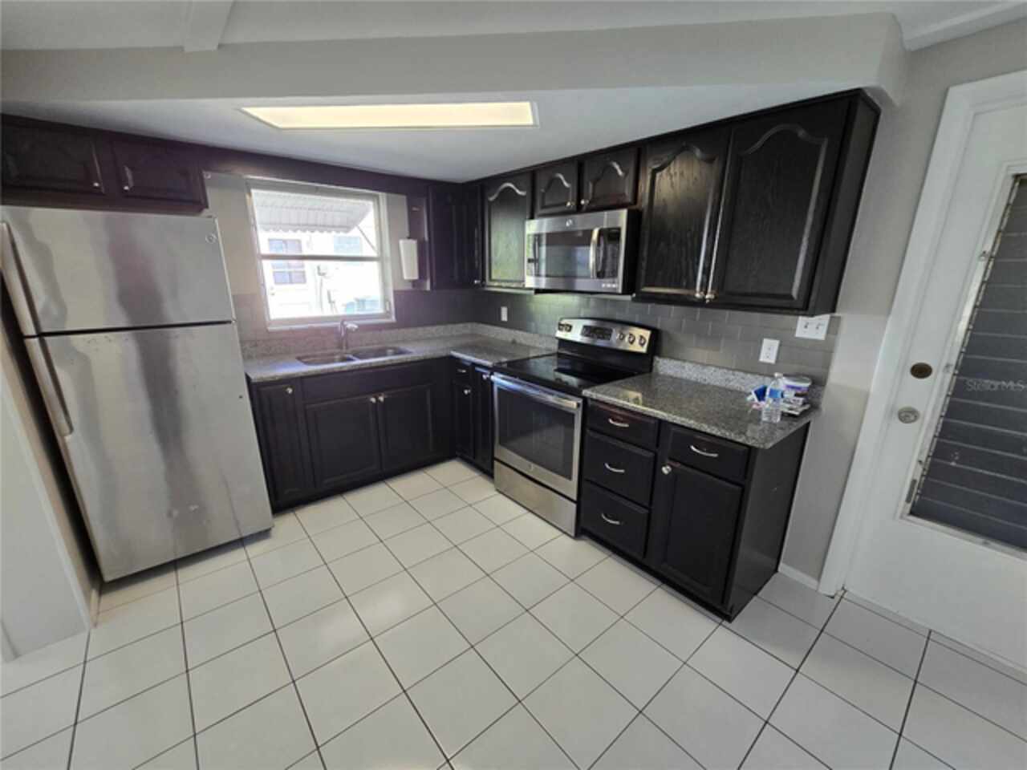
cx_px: 514
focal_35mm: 13
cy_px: 385
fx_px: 386
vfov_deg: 89.9
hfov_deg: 106.2
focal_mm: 2.2
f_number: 2.2
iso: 200
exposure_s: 1/60
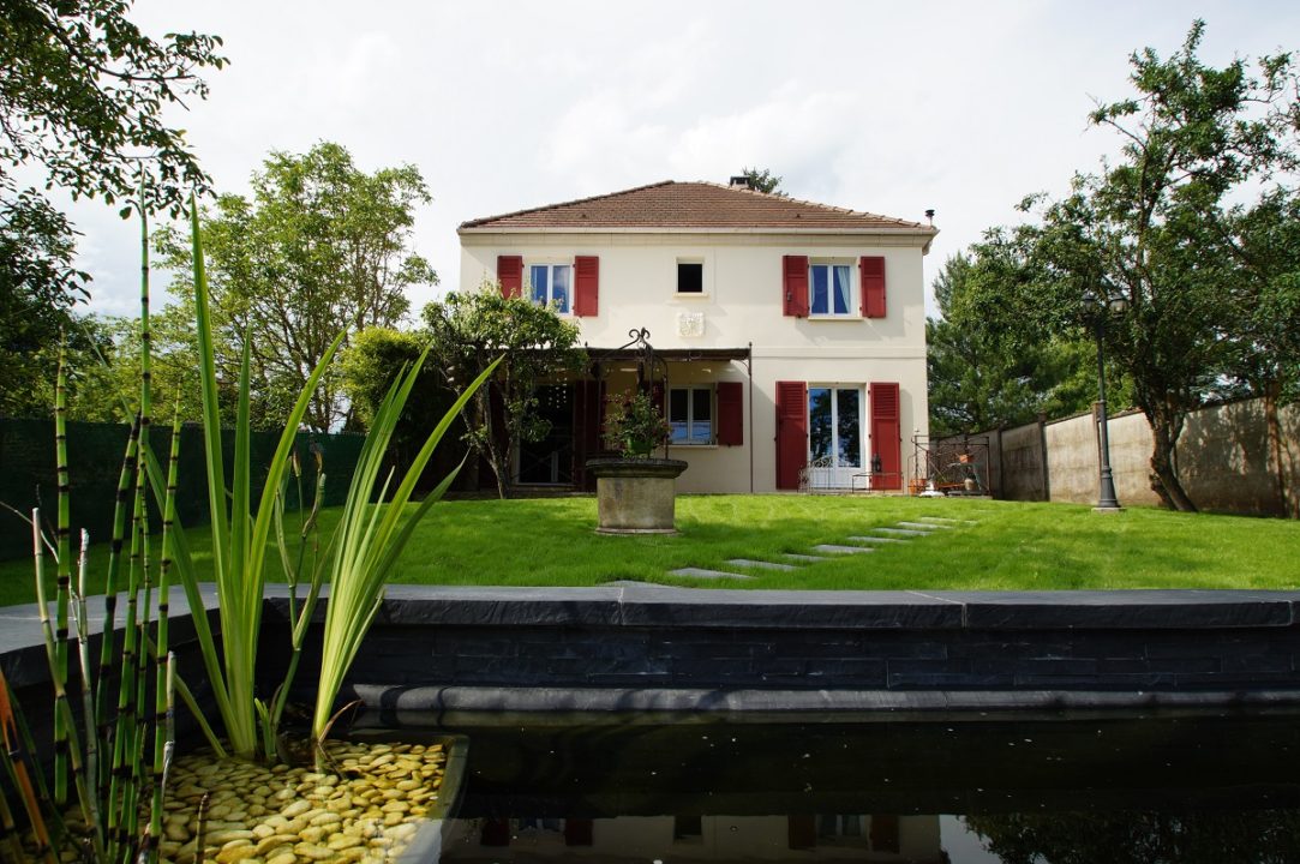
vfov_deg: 63.1
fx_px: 704
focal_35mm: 20
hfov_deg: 85.5
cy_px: 432
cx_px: 650
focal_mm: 13
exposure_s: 1/125
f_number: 9
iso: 100
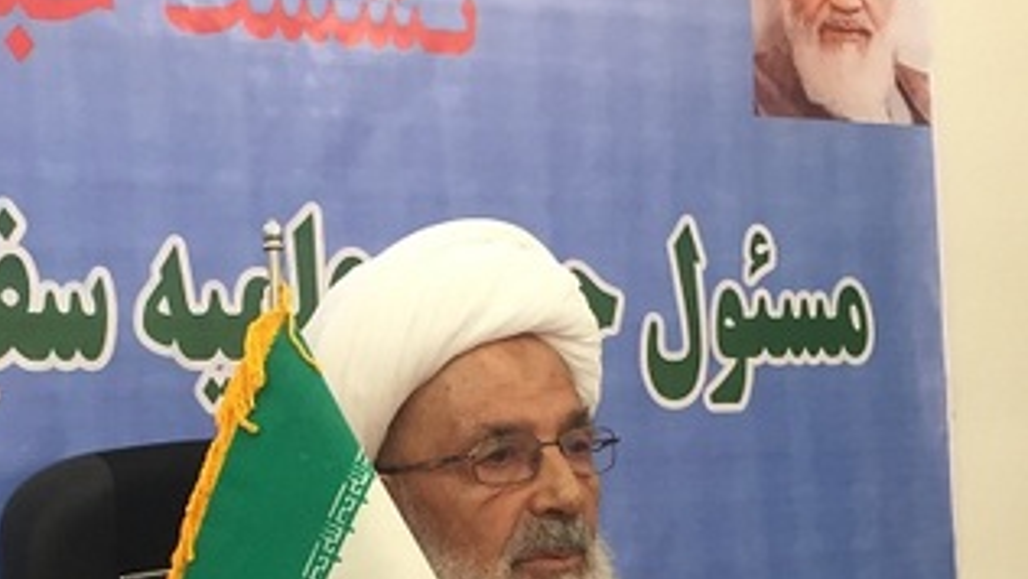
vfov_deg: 18.9
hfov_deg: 33.5
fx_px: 1691
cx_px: 345
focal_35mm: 62
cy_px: 587
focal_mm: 4.15
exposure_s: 1/33
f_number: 2.2
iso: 50
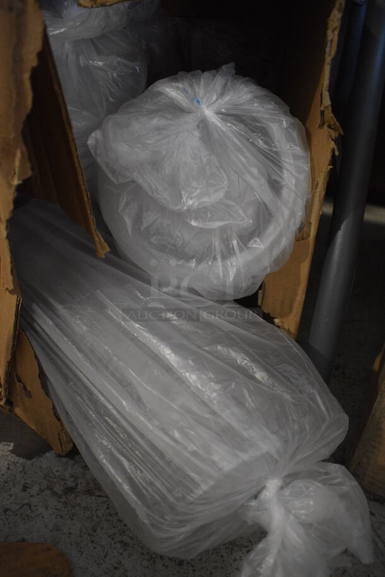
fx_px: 432
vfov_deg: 67.3
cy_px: 288
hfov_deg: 48.0
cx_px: 192
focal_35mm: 27
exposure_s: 1/125
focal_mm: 18
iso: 2200
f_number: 3.5
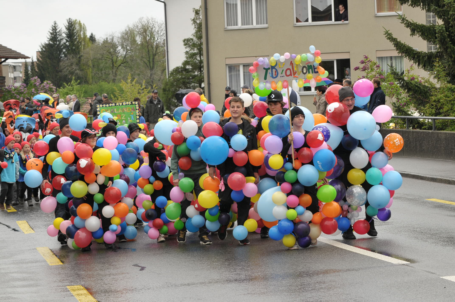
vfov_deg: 9.6
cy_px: 151
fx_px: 1799
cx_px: 228
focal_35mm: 142
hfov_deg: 14.4
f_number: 7.1
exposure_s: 1/250
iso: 200
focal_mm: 95
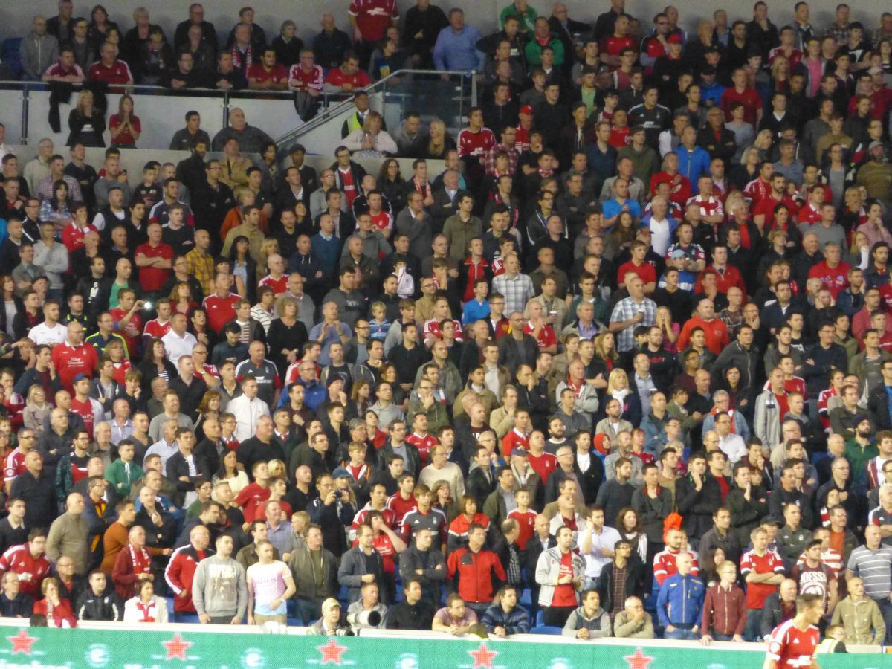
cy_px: 334
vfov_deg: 3.1
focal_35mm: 480
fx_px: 12369
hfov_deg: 4.1
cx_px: 446
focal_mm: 86
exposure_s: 1/15
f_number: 6.4
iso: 1600
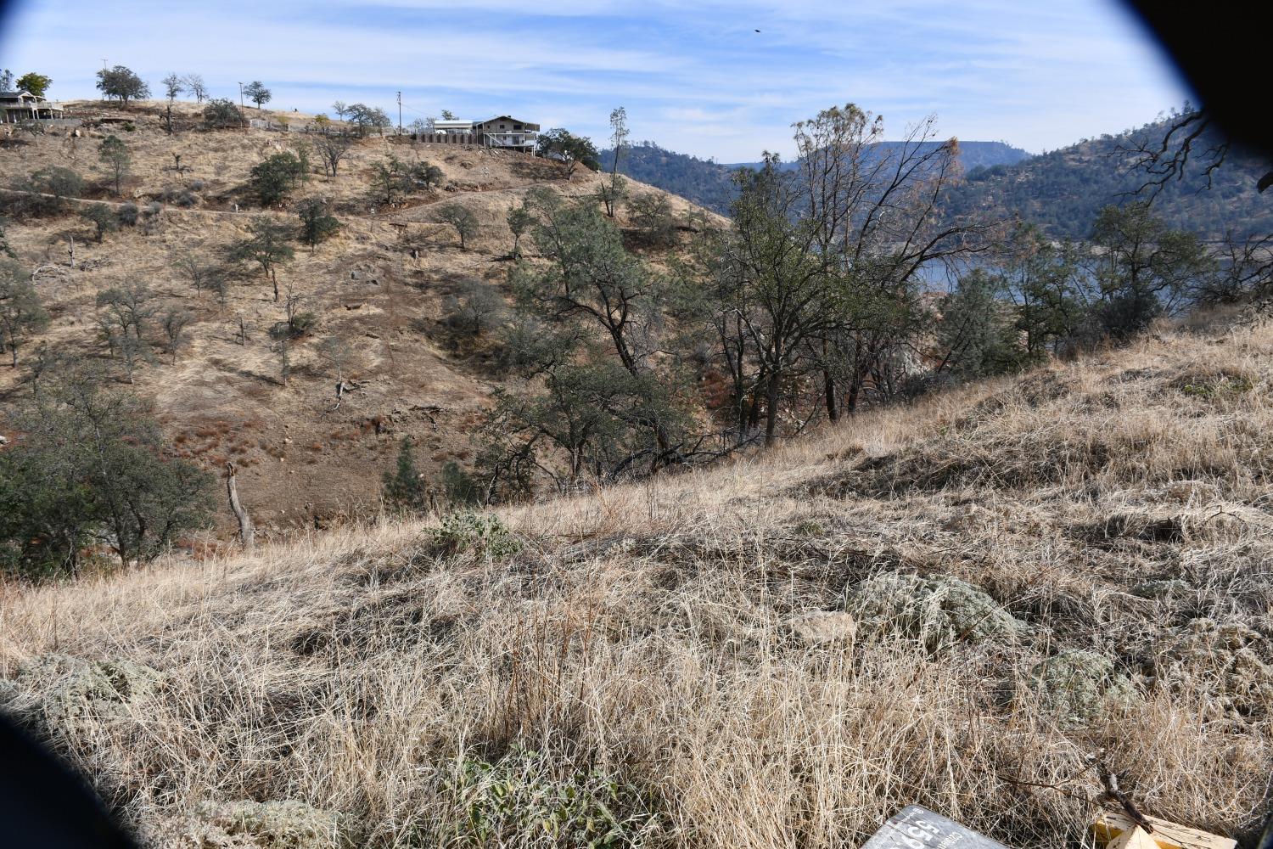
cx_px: 636
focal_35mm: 27
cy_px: 424
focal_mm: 18
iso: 100
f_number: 9
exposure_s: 1/320
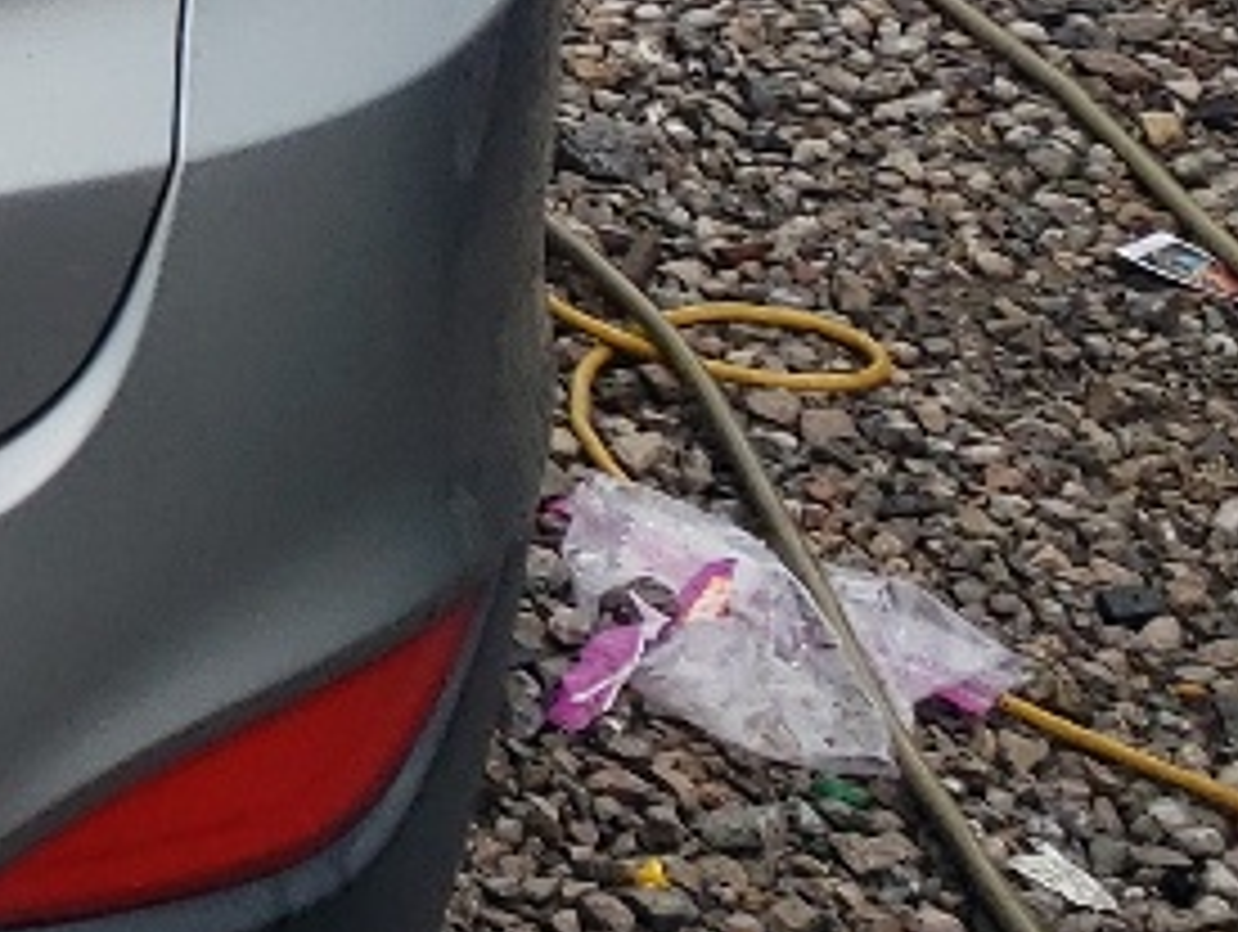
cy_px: -477
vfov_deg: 9.6
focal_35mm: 151
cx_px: -1666
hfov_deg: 11.1
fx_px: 5407
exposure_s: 1/909
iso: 50
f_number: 1.5
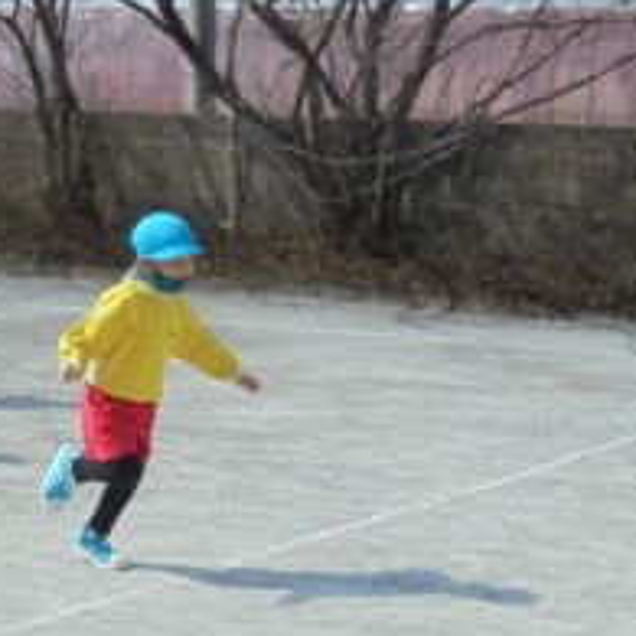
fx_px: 1850
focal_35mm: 89
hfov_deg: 19.2
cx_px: 82
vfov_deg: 19.5
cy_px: 264
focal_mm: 10.1
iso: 100
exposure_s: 1/640
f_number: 5.2
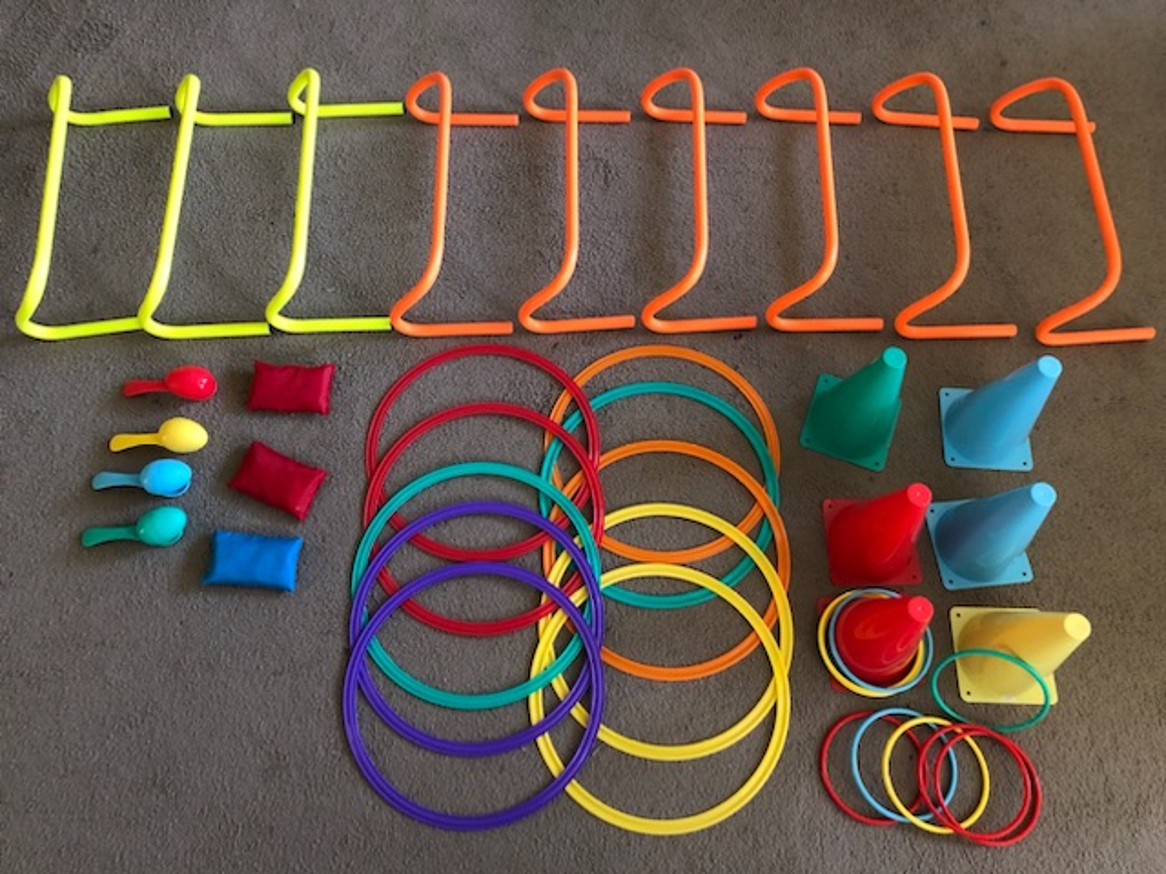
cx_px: 583
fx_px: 943
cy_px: 437
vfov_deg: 49.7
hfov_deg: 63.4
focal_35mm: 28
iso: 100
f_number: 1.8
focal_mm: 3.99
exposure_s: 1/11
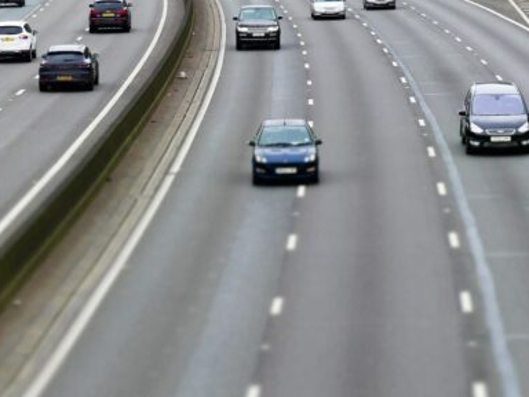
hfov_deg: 10.7
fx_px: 2827
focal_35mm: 185
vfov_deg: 8.0
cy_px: 52
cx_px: 200
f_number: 4
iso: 100
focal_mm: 18.3
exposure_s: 1/160
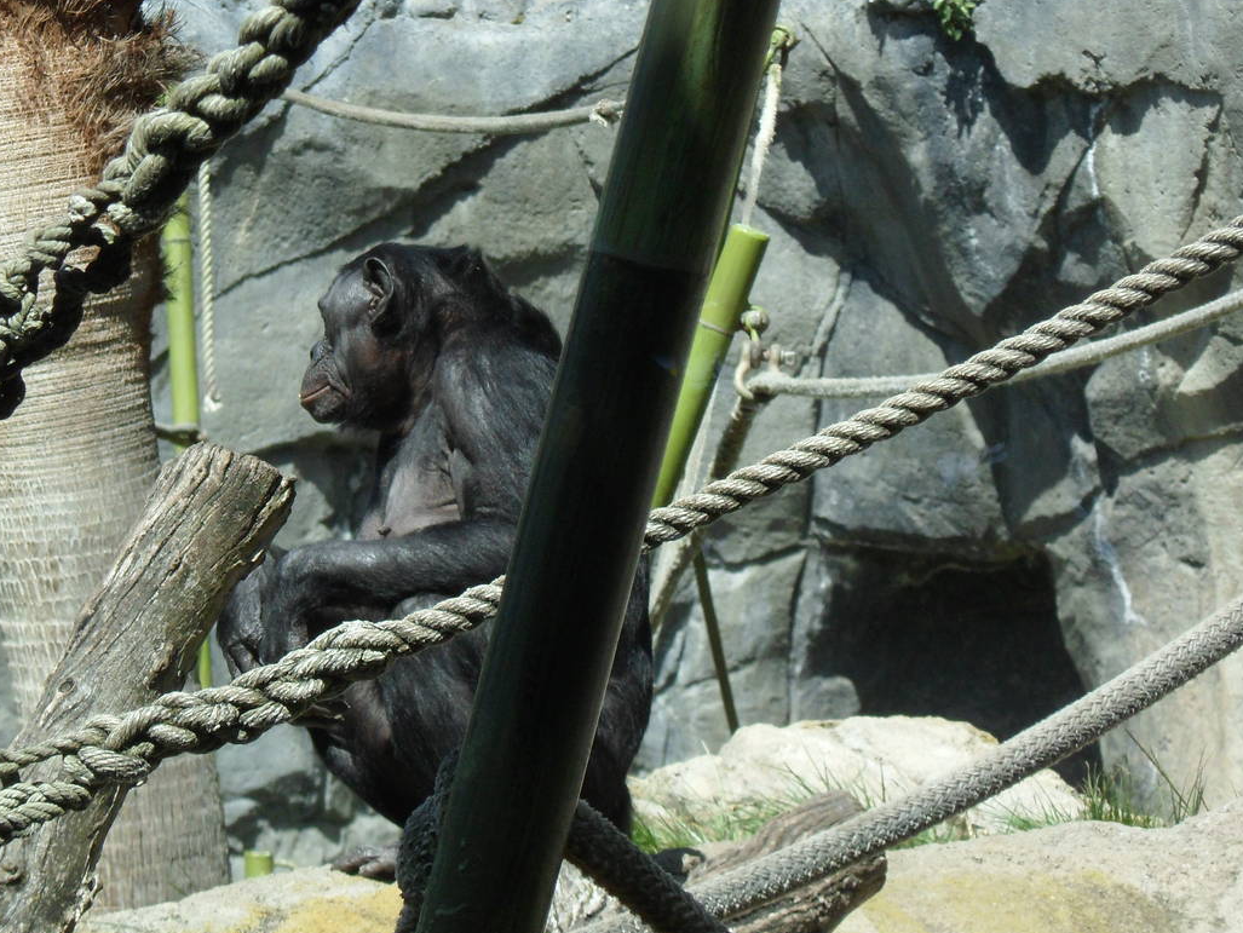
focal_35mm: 313
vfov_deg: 4.8
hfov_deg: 6.3
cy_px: 351
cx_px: 356
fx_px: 11243
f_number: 5.6
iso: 80
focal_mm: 36.2
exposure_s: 1/250
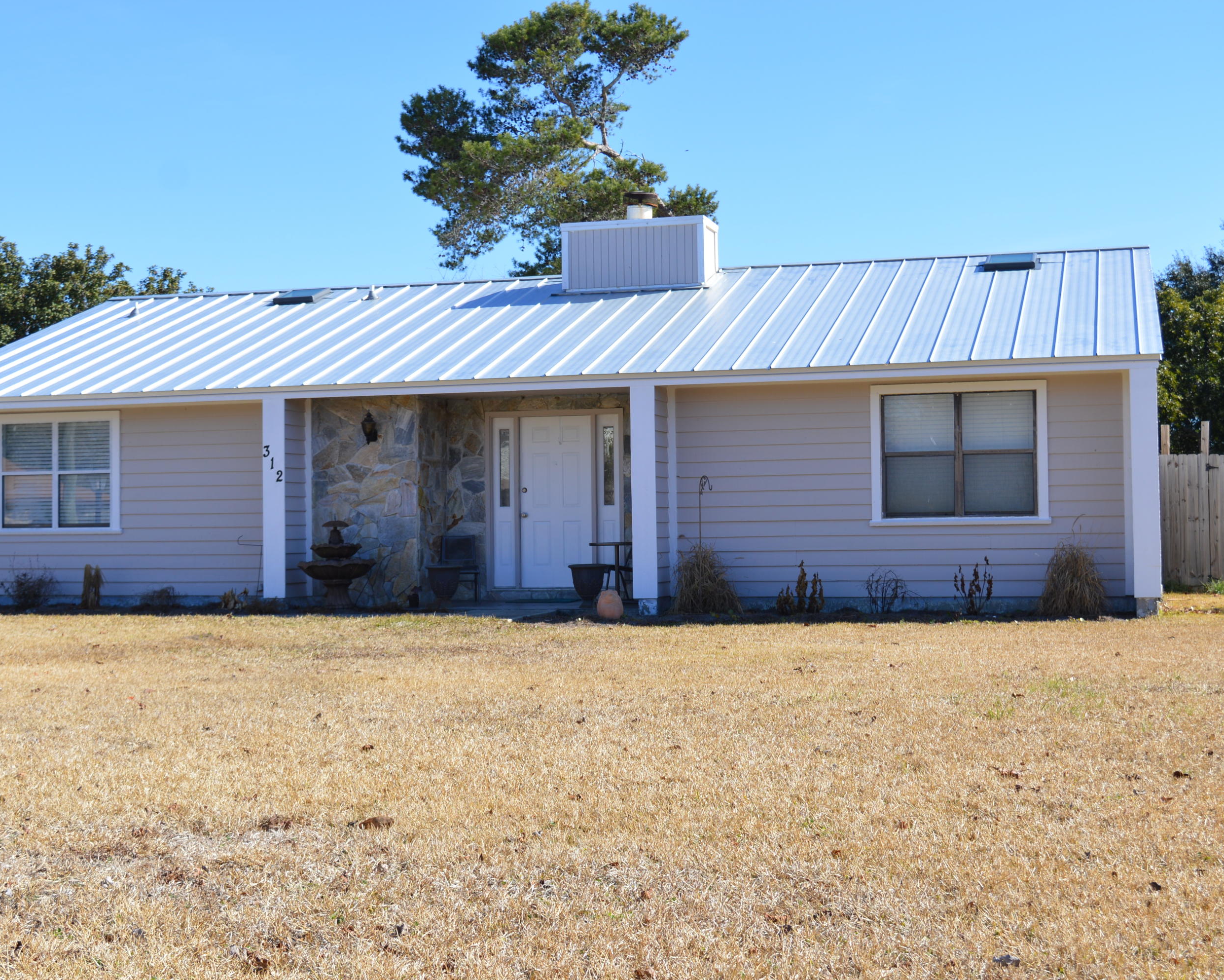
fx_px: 1848
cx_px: 549
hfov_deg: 36.6
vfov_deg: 29.7
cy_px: 490
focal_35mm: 51
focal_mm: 30
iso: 100
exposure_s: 1/250
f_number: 8
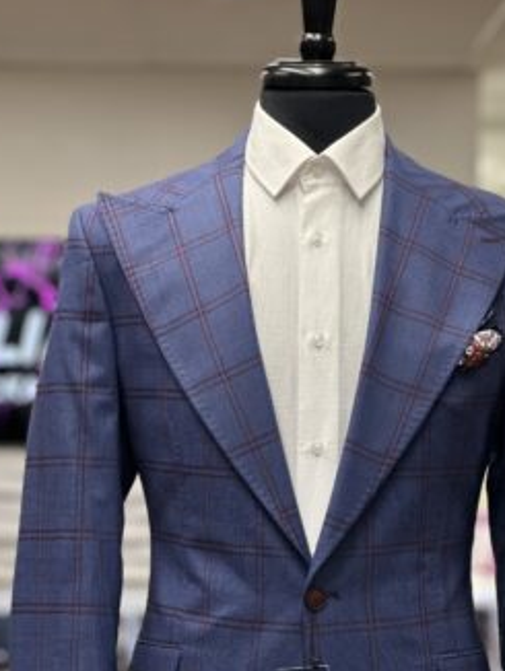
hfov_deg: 12.6
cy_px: 463
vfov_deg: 16.6
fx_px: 2292
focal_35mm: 118
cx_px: 323
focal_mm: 9
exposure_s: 1/120
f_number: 2.8
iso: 160
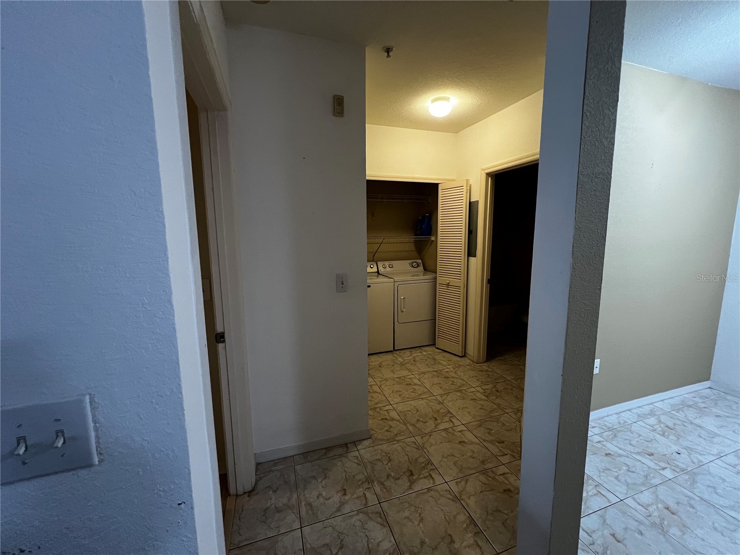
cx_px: 370
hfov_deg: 106.2
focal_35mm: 13
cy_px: 278
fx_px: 278
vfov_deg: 89.9
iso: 400
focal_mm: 1.57
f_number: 1.8
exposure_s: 1/60
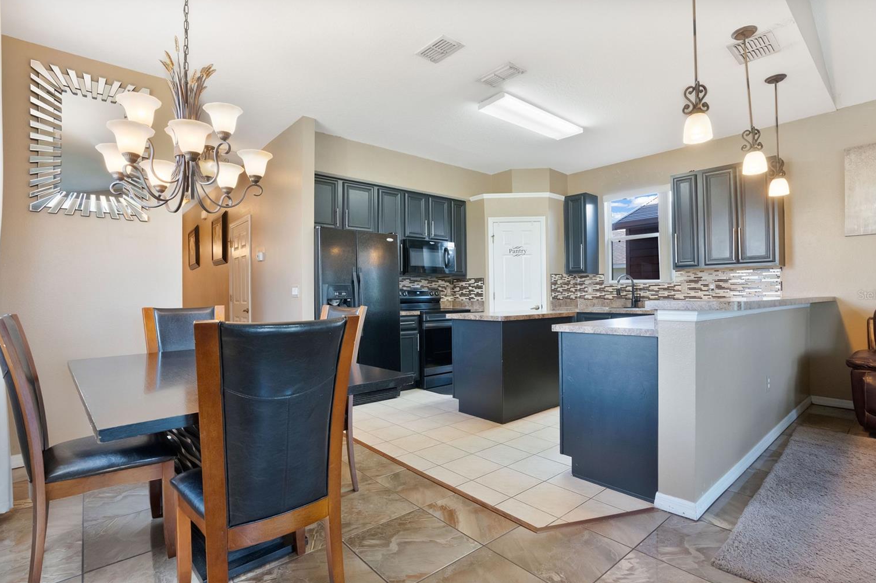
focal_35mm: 17
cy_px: 295
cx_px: 444
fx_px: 414
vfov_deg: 70.4
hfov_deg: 93.3
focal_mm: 16
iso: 12800
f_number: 11
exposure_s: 1/15
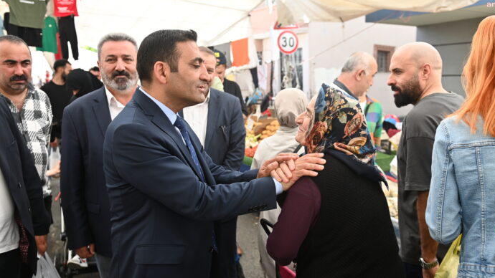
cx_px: 268
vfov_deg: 35.6
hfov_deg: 59.4
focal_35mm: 33
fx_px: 433
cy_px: 150
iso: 160
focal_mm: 29
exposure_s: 1/200
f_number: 3.5
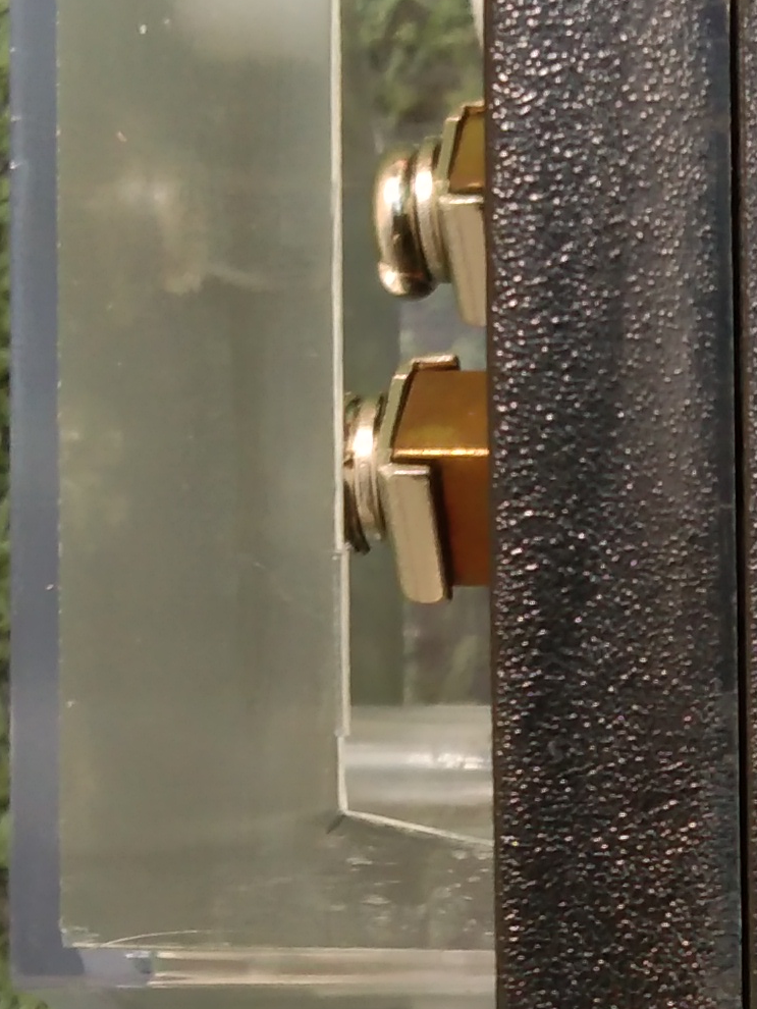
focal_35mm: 126
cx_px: 916
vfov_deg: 15.5
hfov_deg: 11.5
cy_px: 806
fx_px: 3672
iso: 122
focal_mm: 3.65
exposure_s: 1/50
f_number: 2.2
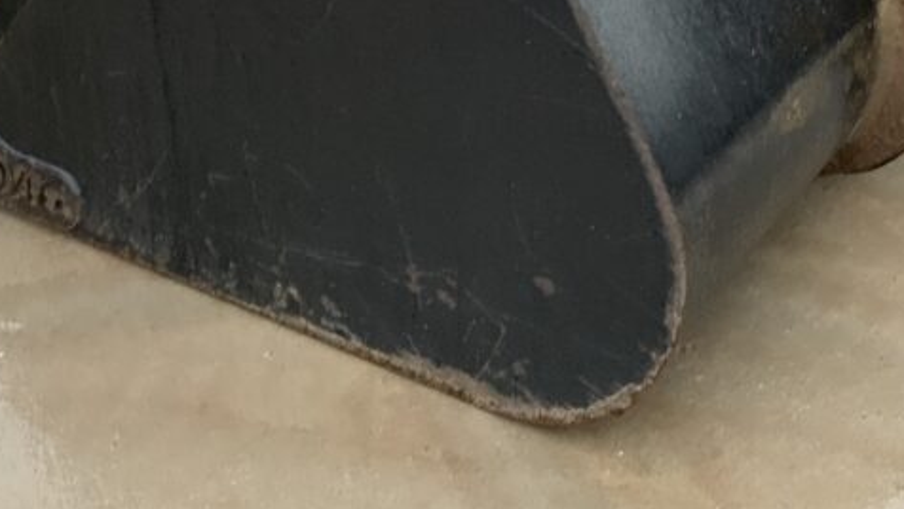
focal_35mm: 68
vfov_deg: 16.9
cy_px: -123
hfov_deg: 30.7
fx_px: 1630
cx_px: 610
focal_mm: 3
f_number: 1.8
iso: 125
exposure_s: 1/60
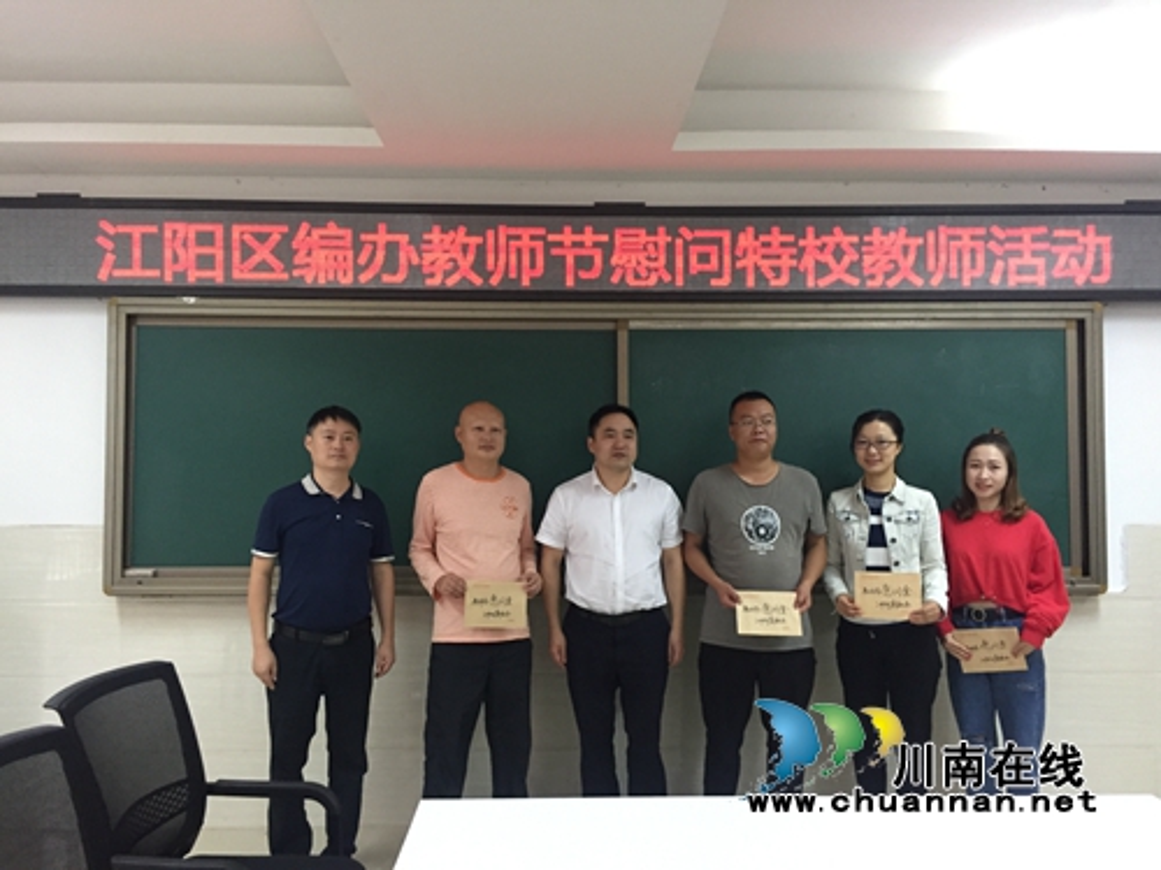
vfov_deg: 48.2
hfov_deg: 61.7
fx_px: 973
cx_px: 580
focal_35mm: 29
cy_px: 435
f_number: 2.2
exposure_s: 1/33
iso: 200
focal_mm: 4.15
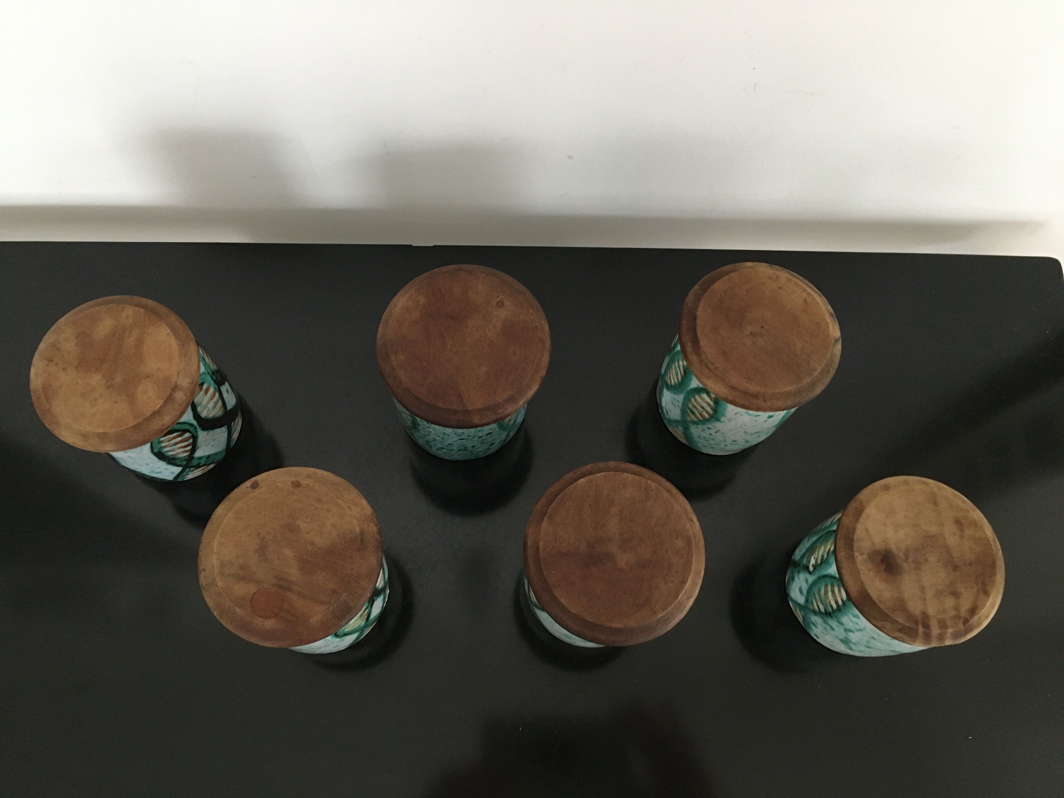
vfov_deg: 48.2
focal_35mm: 29
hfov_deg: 61.7
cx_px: 532
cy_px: 399
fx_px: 891
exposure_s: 1/33
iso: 250
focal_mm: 4.15
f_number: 2.2
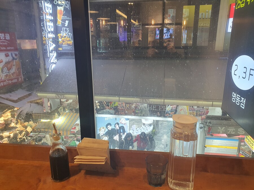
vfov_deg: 53.1
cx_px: 127
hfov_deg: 67.3
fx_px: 191
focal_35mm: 26
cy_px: 95
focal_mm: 4.3
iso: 160
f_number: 2.4
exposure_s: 1/120
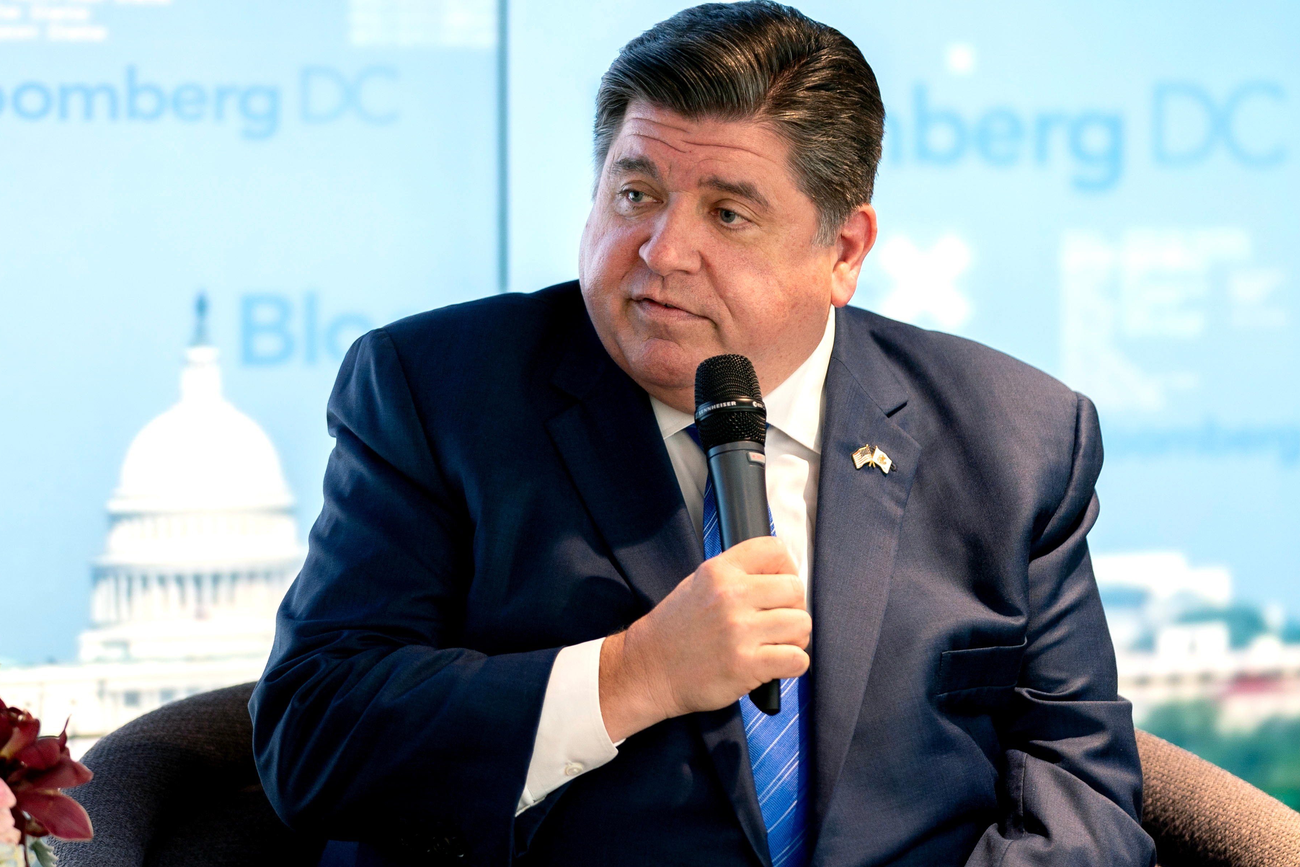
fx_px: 8089
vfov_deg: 6.1
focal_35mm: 224
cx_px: 601
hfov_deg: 9.2
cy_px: 400
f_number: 1.8
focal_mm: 135
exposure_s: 1/80
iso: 200
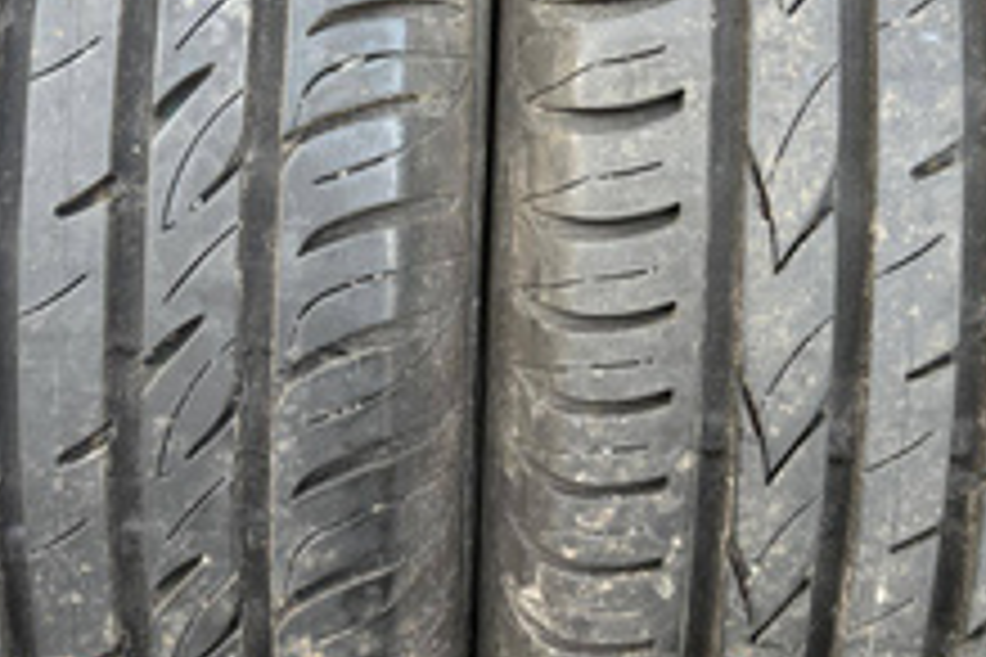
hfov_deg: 48.5
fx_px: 1095
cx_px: 500
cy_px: 160
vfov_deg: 32.7
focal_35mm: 40
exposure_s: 1/121
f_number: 1.78
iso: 200
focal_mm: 6.86
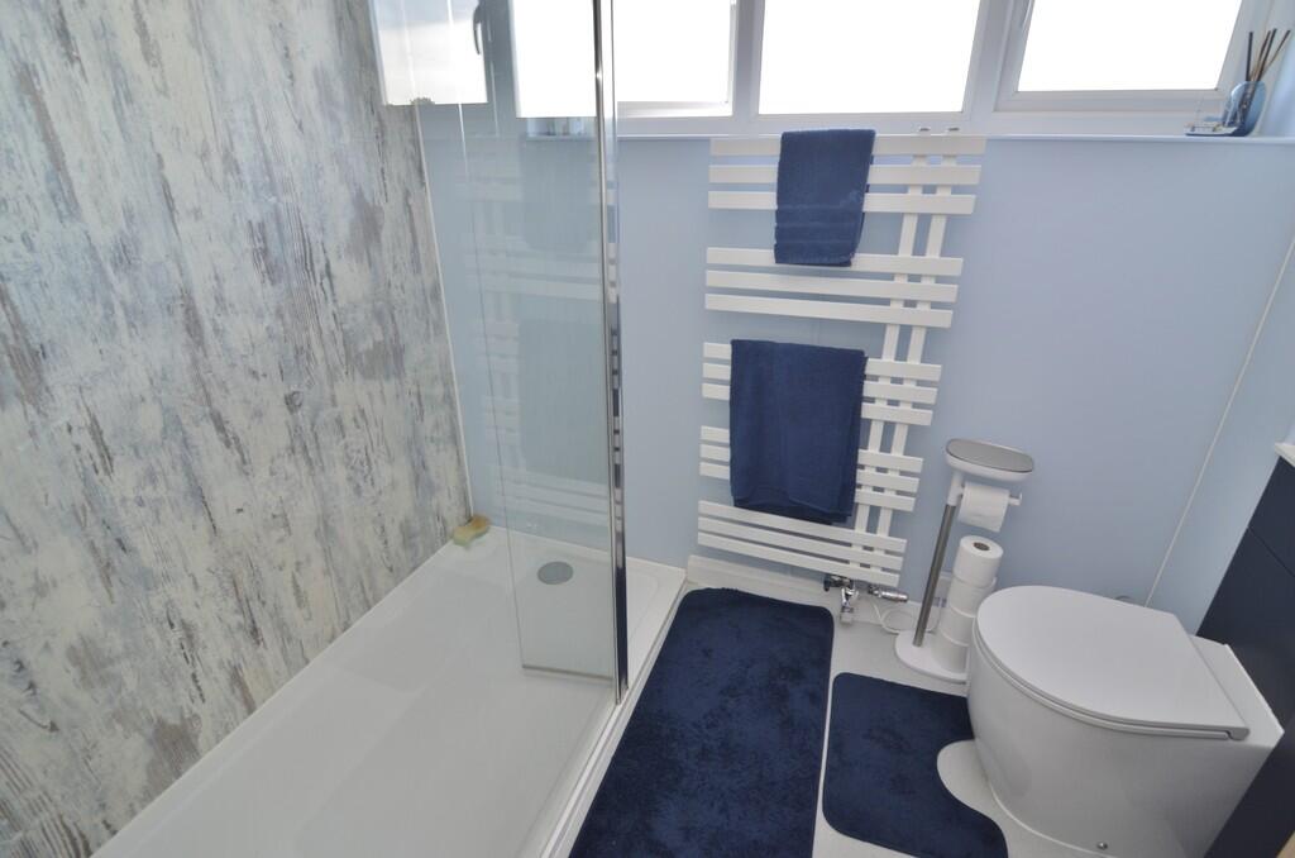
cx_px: 648
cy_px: 429
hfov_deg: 95.1
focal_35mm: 16
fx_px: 592
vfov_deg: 71.8
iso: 400
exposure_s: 1/60
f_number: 5.6
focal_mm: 11
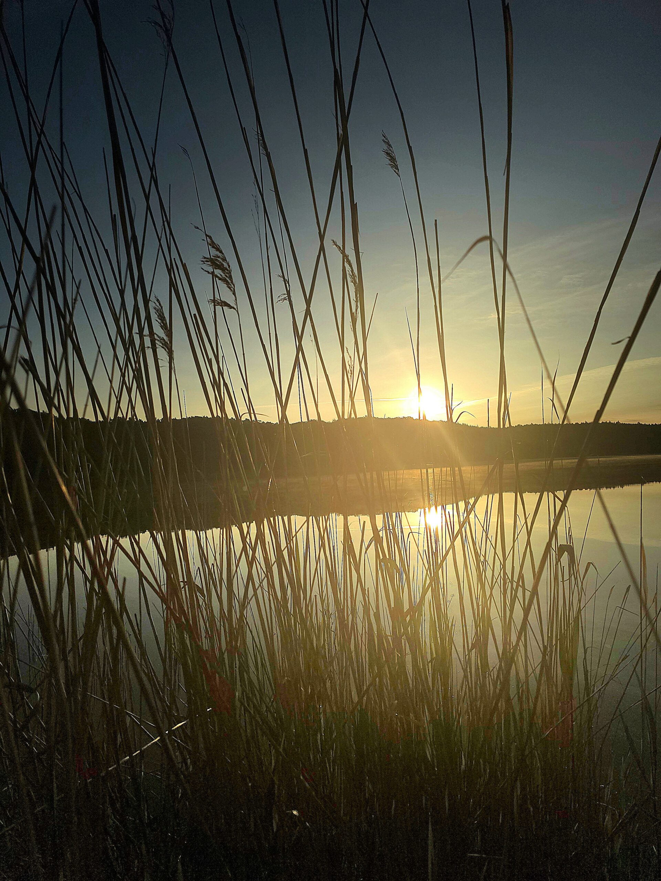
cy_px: 440
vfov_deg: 73.9
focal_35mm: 23
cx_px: 330
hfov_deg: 58.9
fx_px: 586
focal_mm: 6.3
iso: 12
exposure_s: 1/5000
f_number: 1.7
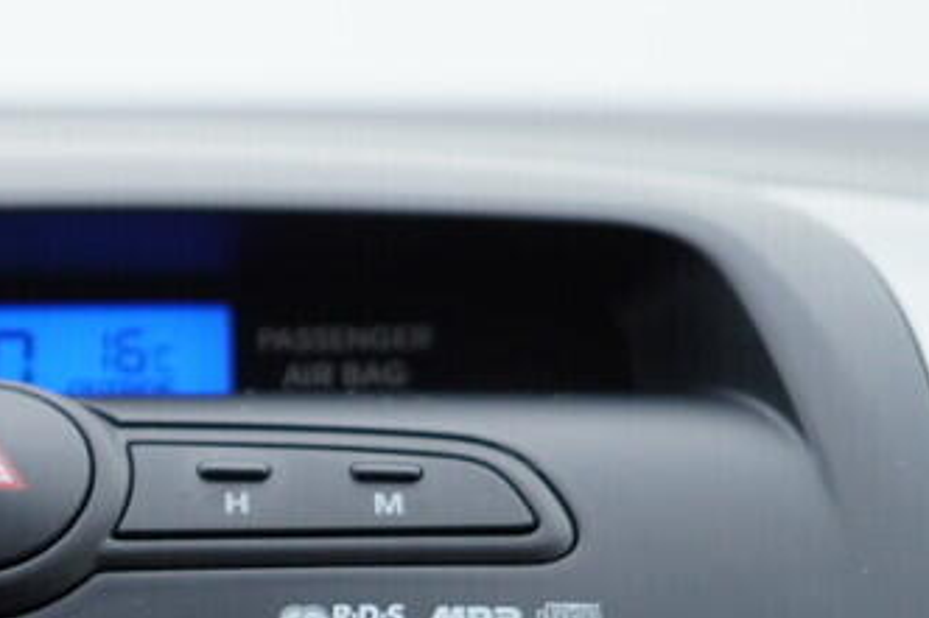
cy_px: 902
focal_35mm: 111
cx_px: -73
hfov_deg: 17.8
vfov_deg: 11.8
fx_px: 2863
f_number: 3.2
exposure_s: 1/50
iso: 125
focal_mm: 24
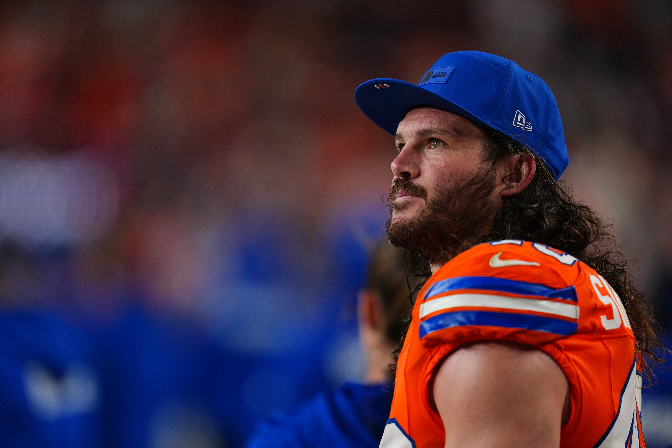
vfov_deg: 3.4
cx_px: 336
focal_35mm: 400
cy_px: 224
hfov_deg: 5.2
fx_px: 7466
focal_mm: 400
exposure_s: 1/1600
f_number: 2.8
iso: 1600
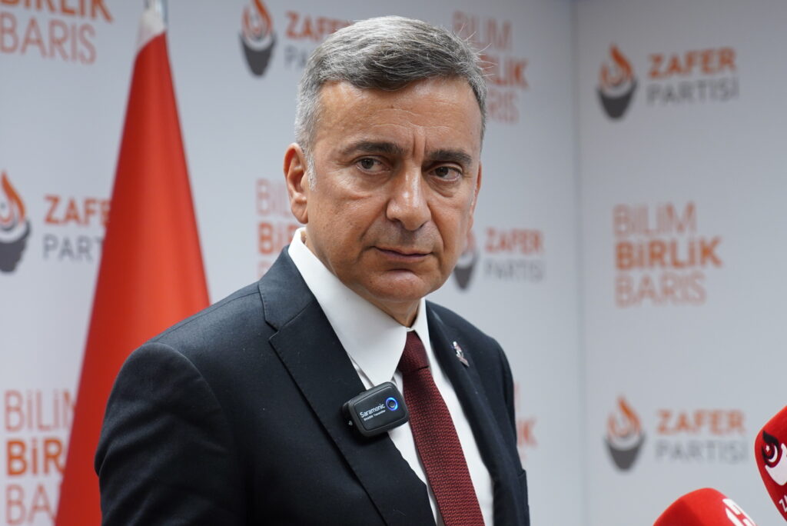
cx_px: 394
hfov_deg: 19.4
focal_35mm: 105
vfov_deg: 13.1
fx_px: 2297
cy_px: 263
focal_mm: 70
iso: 800
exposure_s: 1/160
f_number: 4
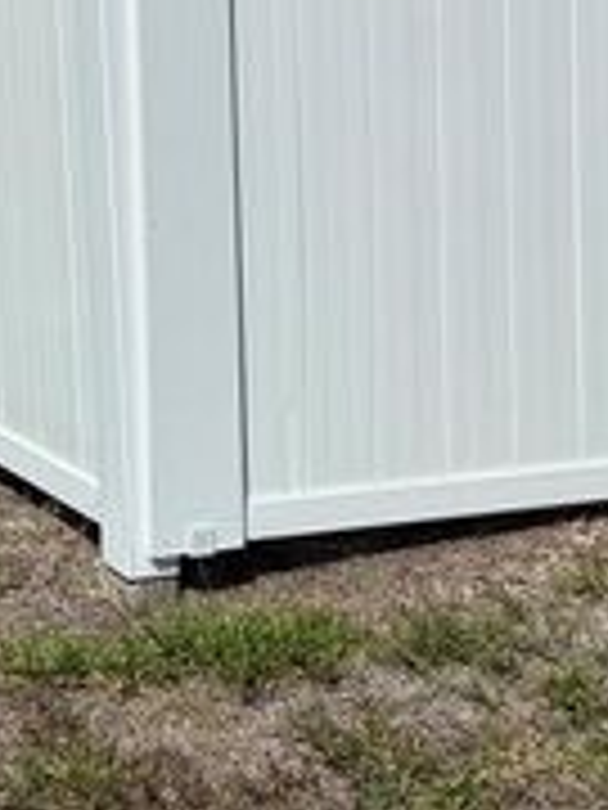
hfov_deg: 14.6
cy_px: -236
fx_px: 2084
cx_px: -482
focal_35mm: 89
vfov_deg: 20.2
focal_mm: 6.76
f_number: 1.78
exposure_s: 1/14286
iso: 80
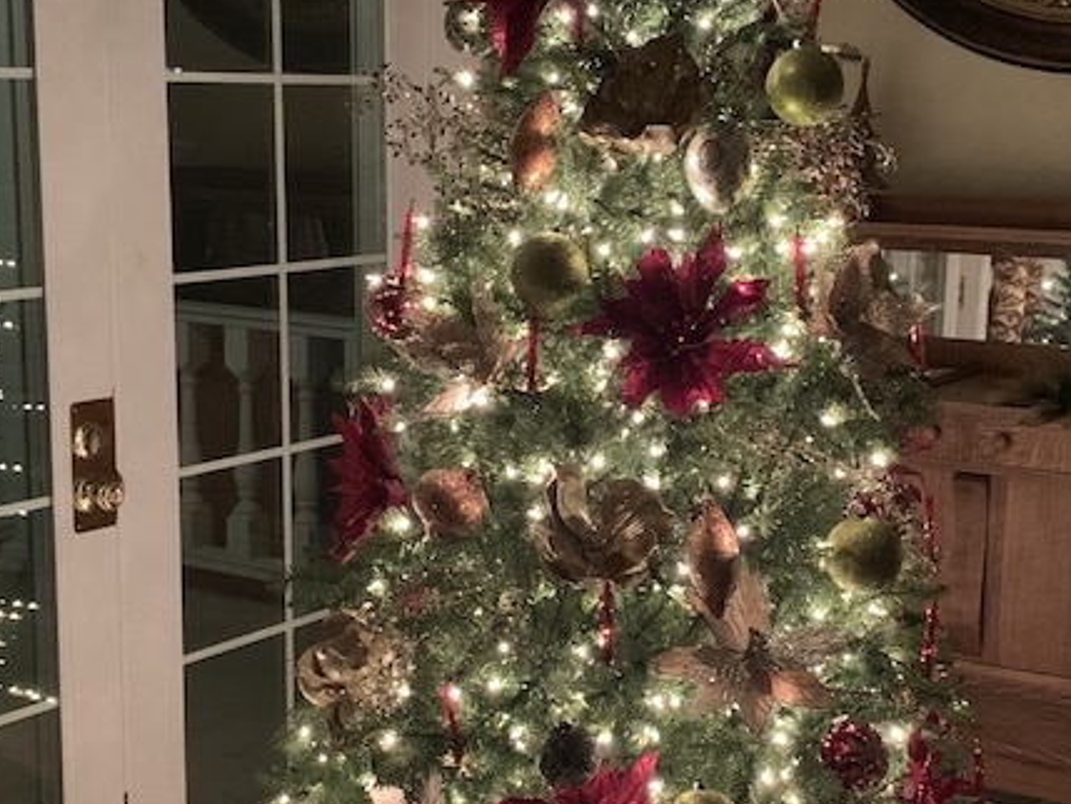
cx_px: 582
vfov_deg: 23.6
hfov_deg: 31.2
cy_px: 482
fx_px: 1919
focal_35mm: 62
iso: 800
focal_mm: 4.25
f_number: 1.8
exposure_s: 1/30
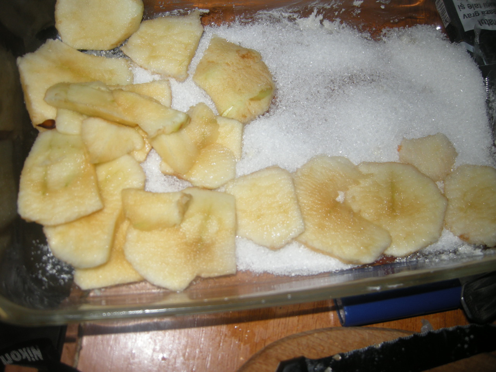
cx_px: 248
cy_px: 186
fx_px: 502
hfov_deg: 52.6
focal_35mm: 35
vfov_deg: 40.7
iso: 64
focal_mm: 7.5
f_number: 2.7
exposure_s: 1/60
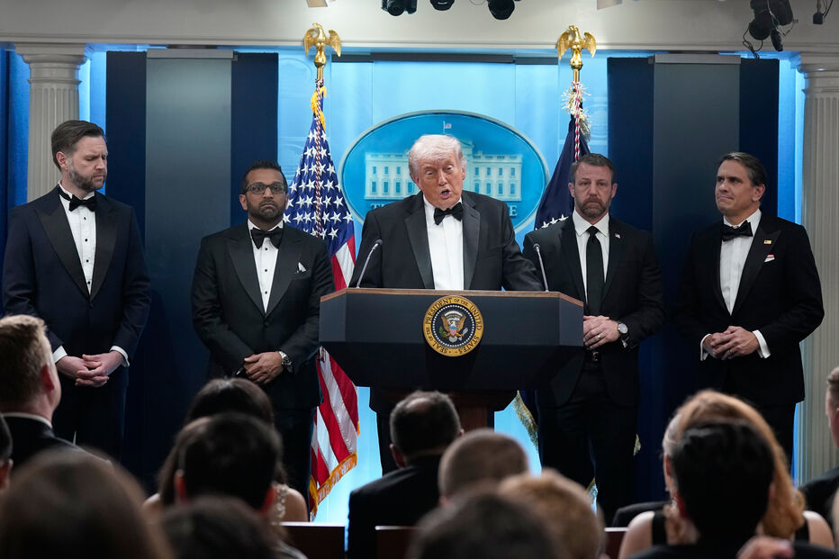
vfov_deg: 14.1
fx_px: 2260
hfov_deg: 21.0
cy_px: 280
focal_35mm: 97
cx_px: 420
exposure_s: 1/320
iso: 4000
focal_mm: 97
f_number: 3.5
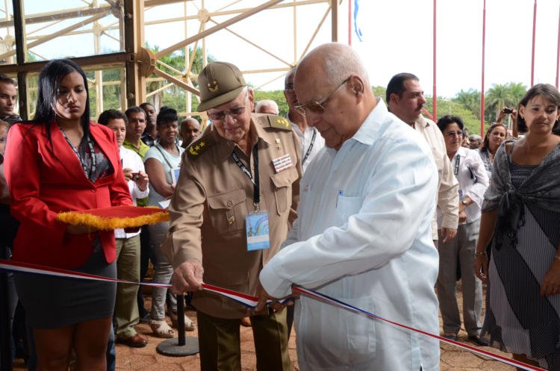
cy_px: 186
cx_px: 280
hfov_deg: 53.2
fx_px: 559
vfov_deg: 36.7
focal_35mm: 36
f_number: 11
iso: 800
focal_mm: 24
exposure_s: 1/200
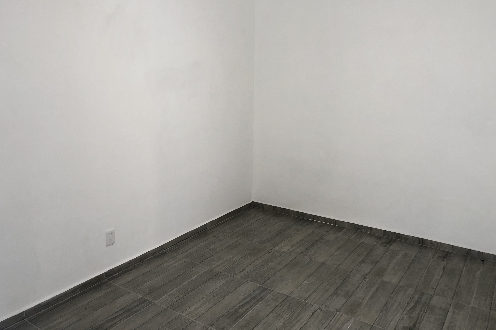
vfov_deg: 43.5
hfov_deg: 61.9
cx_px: 251
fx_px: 413
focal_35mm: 30
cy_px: 140
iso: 20
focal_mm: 4
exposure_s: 1/30
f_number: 1.8
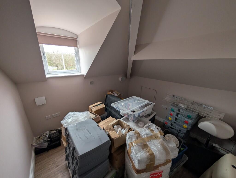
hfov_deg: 110.5
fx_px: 82
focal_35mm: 12
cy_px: 89
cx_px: 118
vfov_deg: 94.6
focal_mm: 2.02
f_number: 1.7
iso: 83
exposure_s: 1/53.7
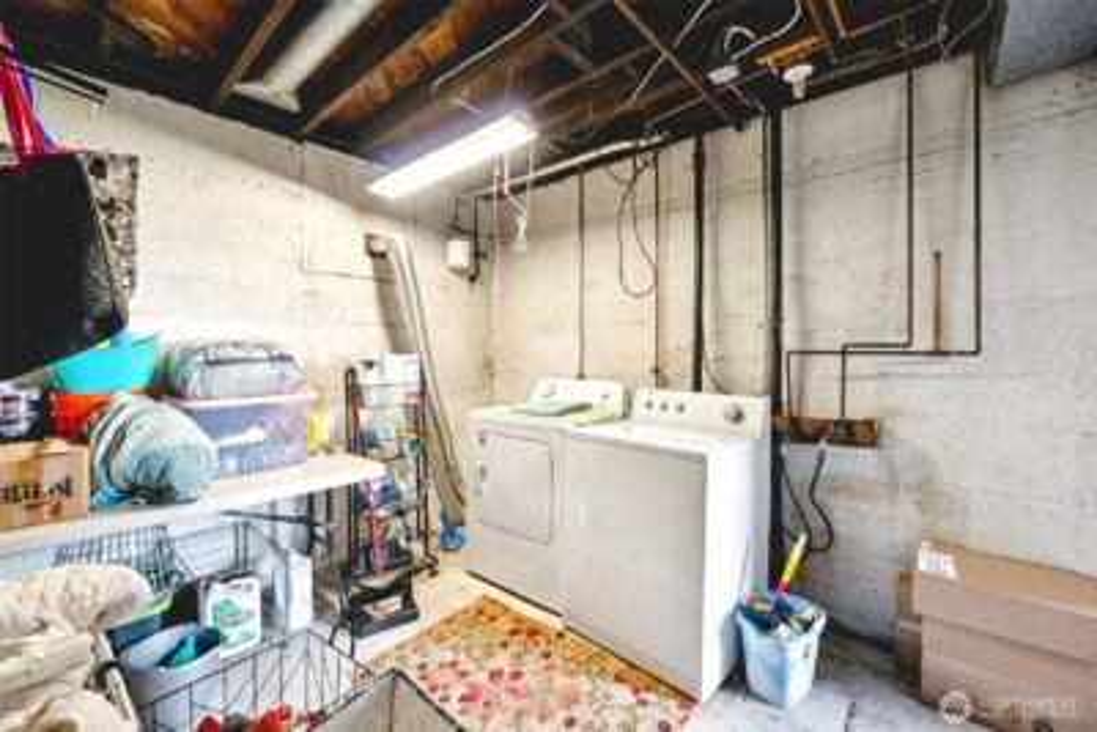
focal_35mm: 15
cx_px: 548
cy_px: 366
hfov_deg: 100.4
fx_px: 457
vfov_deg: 77.4
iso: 4000
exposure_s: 1/30
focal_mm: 10
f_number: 9
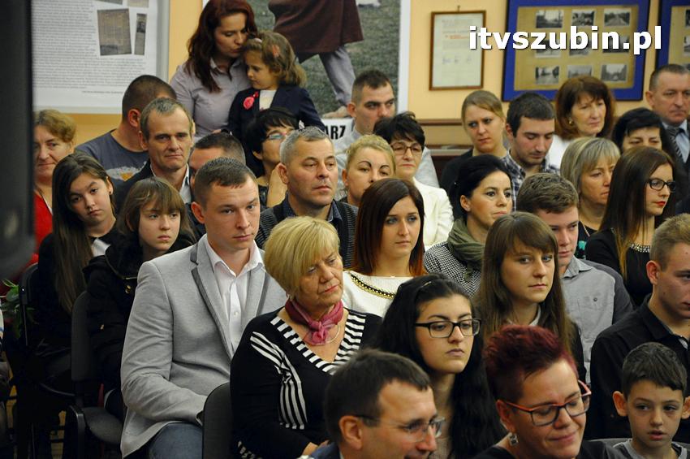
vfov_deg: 8.7
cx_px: 345
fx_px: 3016
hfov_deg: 13.1
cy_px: 230
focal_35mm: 158
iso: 2500
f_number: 5.6
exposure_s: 1/80
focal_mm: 105
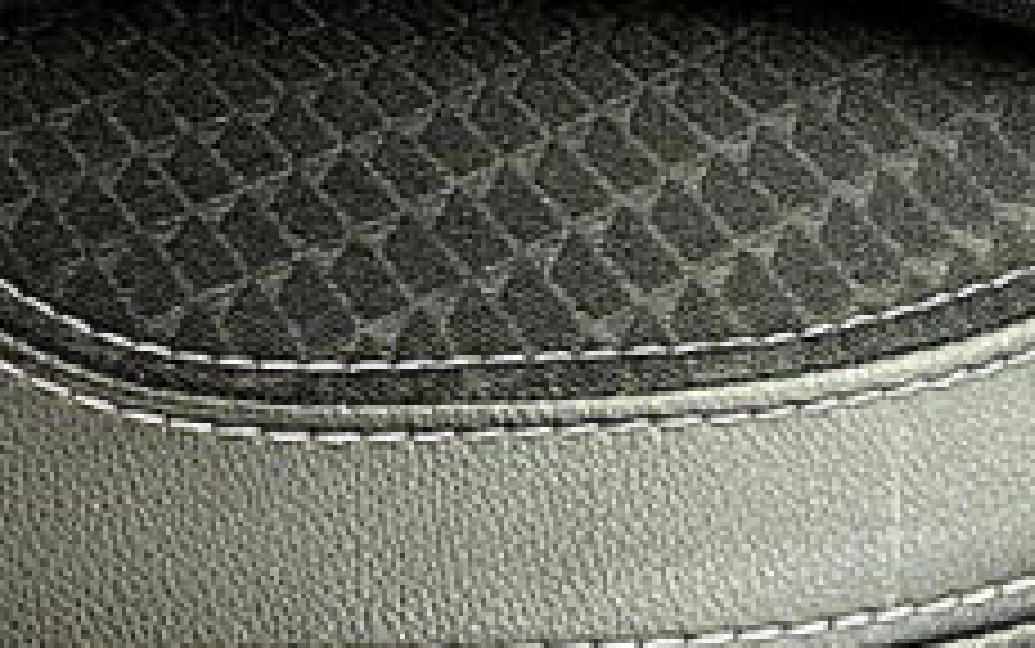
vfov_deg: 12.0
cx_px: -360
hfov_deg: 19.7
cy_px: -675
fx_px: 2709
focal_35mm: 96
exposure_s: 1/122
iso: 80
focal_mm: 4.25
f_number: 1.8
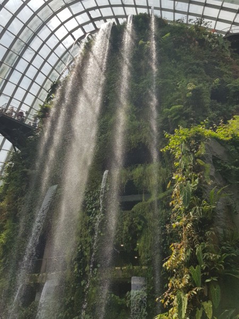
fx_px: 239
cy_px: 160
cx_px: 120
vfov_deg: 67.3
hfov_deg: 53.1
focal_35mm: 26
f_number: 1.7
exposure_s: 1/1980
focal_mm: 4.2
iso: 40
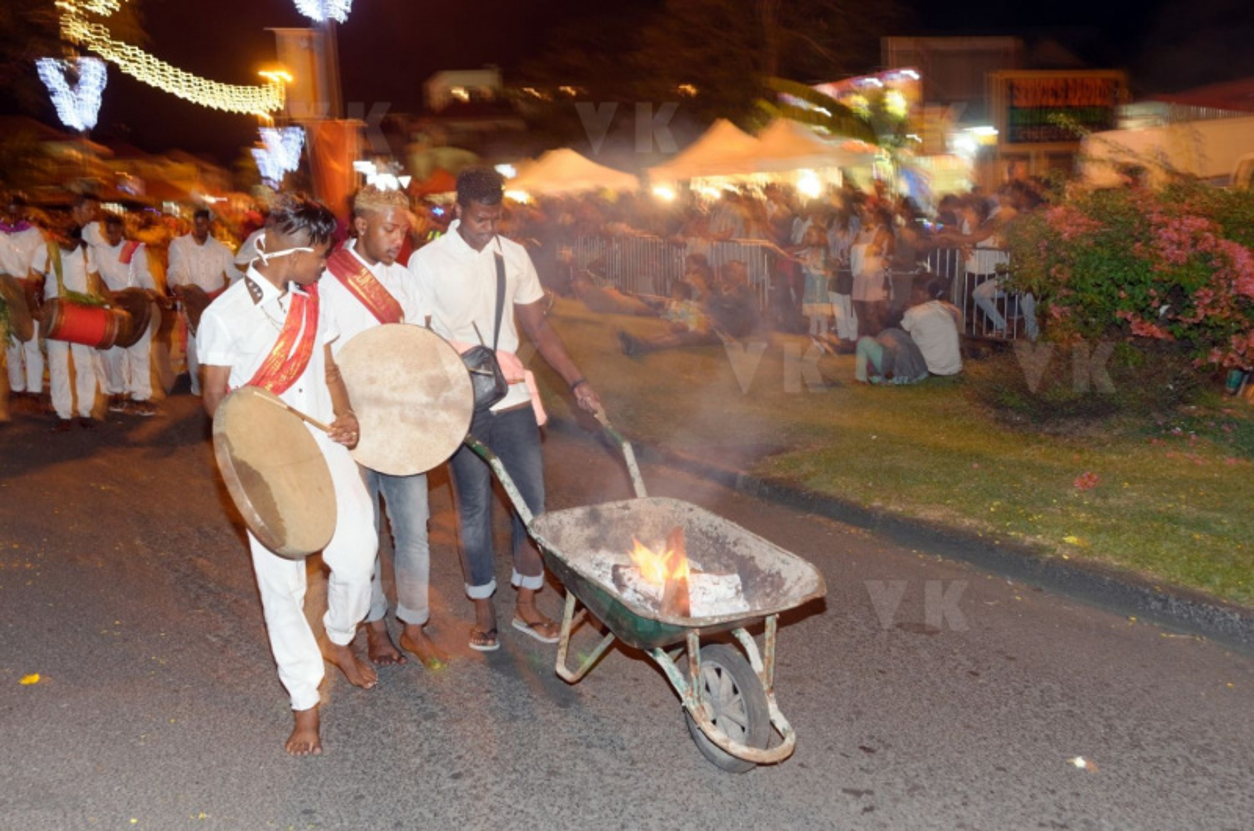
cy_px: 416
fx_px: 1251
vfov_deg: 36.7
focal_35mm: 36
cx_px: 627
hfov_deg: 53.2
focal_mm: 24
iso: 400
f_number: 4
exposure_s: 1/5
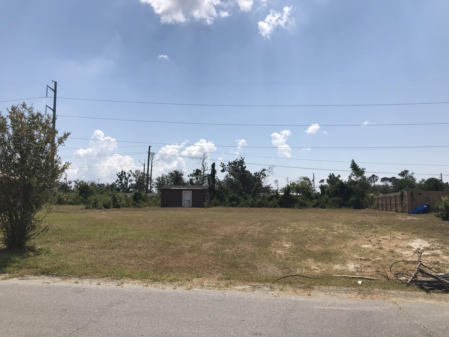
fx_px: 363
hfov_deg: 63.4
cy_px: 168
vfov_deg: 49.7
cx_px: 224
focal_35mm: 28
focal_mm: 3.99
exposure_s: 1/5051
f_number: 1.8
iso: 20
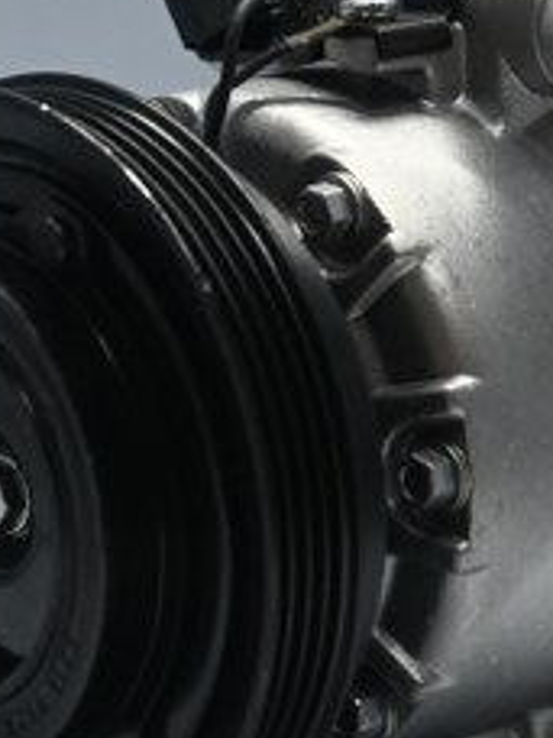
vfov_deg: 11.8
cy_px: 314
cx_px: 359
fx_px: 3557
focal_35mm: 167
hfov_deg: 8.9
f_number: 6
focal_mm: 44
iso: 1600
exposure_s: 1/80
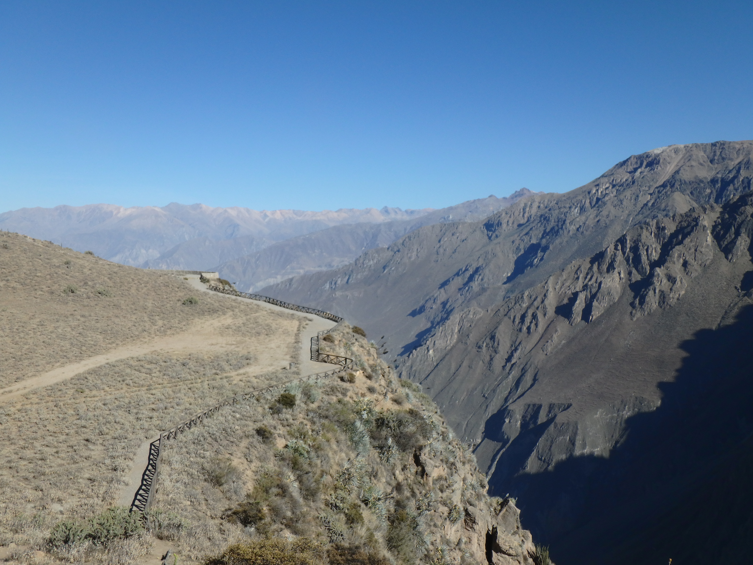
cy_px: 282
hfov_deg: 51.4
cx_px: 376
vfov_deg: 39.7
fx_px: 783
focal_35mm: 36
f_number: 5
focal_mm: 6.4
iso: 125
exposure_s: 1/800
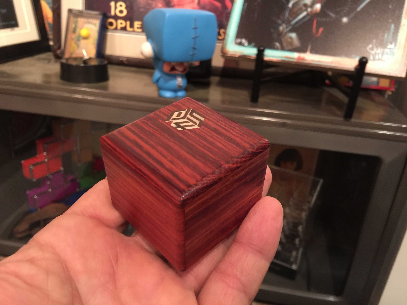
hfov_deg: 61.7
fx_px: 341
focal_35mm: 29
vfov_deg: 48.2
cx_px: 204
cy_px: 152
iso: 80
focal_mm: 4.15
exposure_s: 1/4
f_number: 2.2
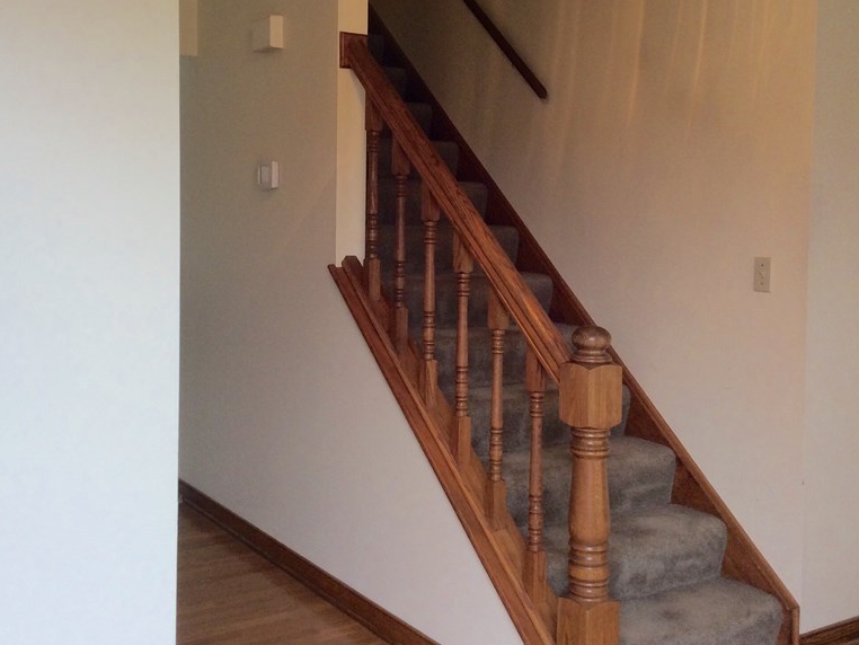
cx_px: 414
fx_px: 1067
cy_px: 254
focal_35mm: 43
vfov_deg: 33.5
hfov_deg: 43.8
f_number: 2.4
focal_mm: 3.3
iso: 32
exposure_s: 1/60
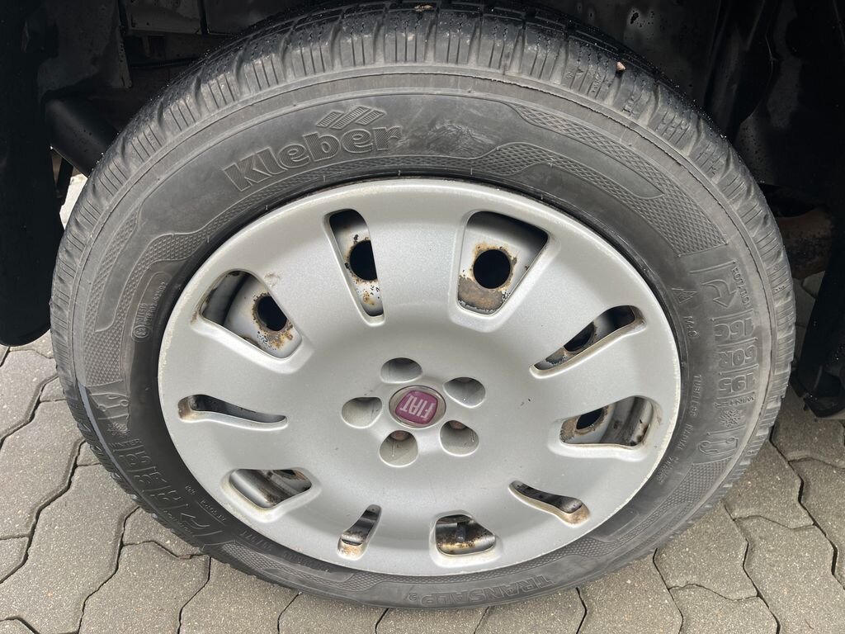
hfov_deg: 67.3
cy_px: 317
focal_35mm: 26
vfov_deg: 53.1
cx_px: 422
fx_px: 635
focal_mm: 5.1
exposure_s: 1/121
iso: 40
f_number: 1.6
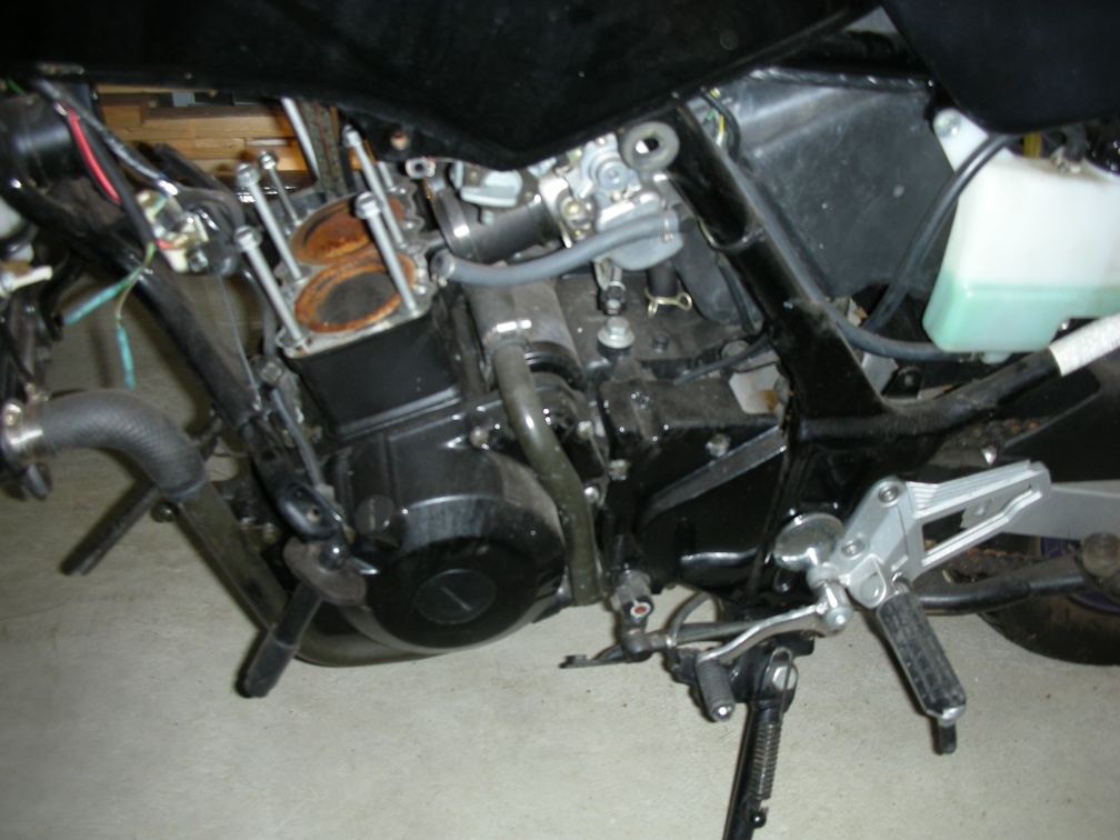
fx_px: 1132
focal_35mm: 35
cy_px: 420
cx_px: 560
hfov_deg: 52.6
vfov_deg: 40.7
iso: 56
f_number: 2.8
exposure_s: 1/60
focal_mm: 5.8
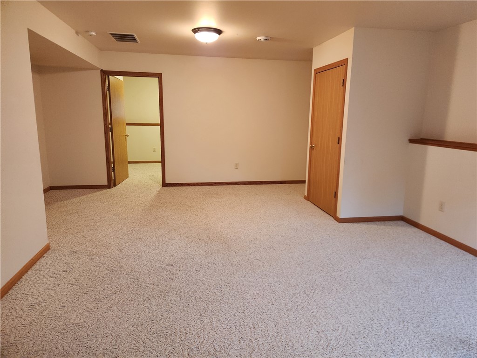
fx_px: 317
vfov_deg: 58.9
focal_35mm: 23
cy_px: 179
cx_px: 238
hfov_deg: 73.9
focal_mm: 5.4
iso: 800
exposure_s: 1/120
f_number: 1.8
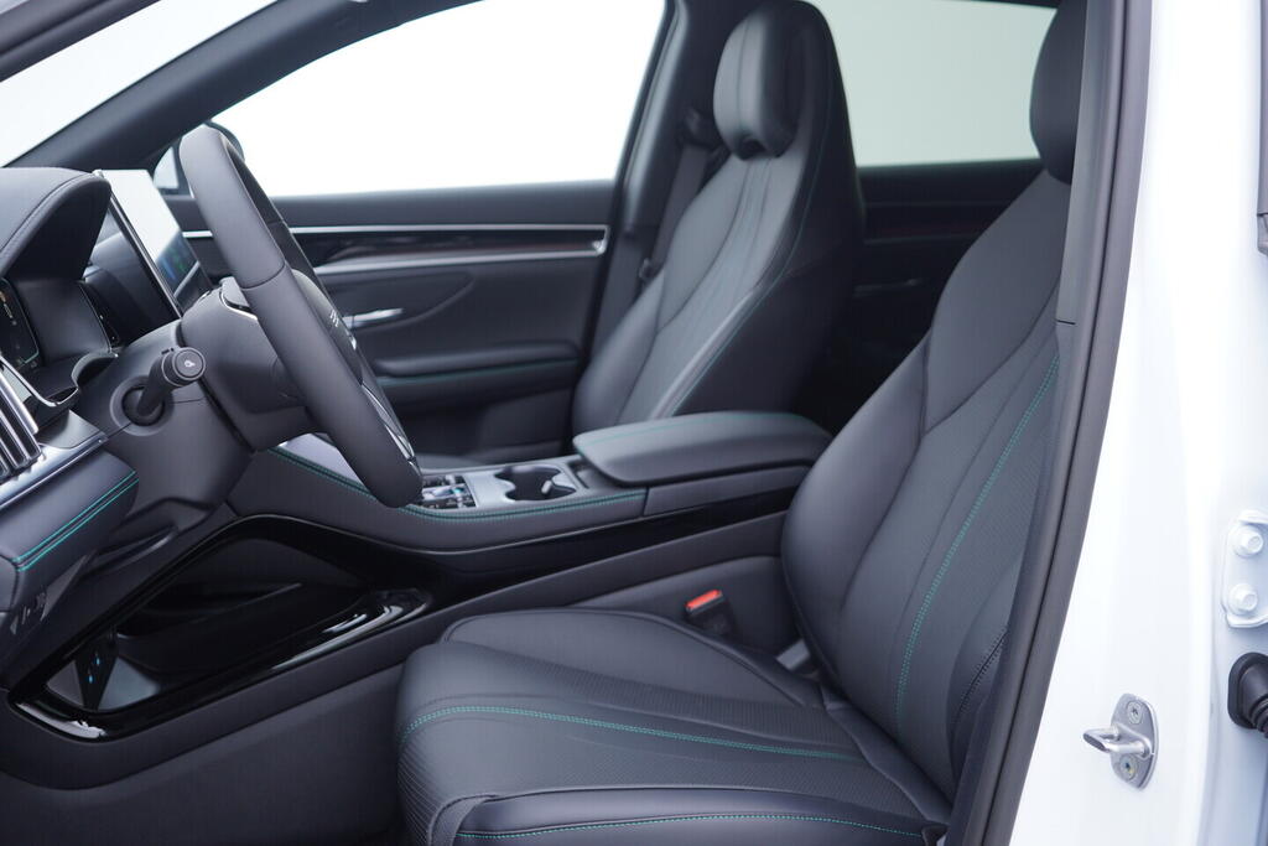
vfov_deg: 36.9
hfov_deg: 53.1
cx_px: 634
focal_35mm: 36
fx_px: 1268
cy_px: 423
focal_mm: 24
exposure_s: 1/40
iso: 160
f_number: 2.8
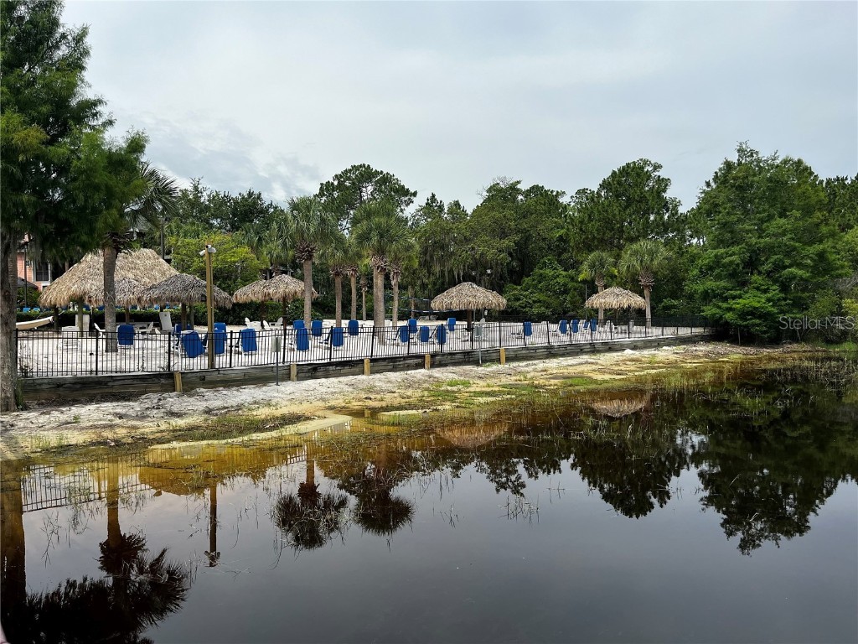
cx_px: 429
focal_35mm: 26
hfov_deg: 67.3
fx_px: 644
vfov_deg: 53.1
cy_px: 322
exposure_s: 1/4016
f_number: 1.6
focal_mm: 5.1
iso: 50
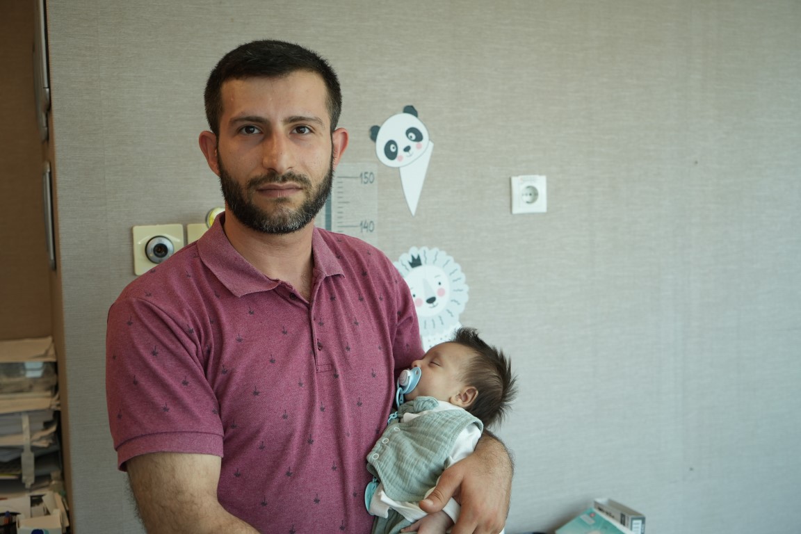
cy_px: 267
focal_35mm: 40
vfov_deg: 33.4
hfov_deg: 48.5
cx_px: 400
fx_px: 890
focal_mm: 40
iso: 250
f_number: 4
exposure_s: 1/125
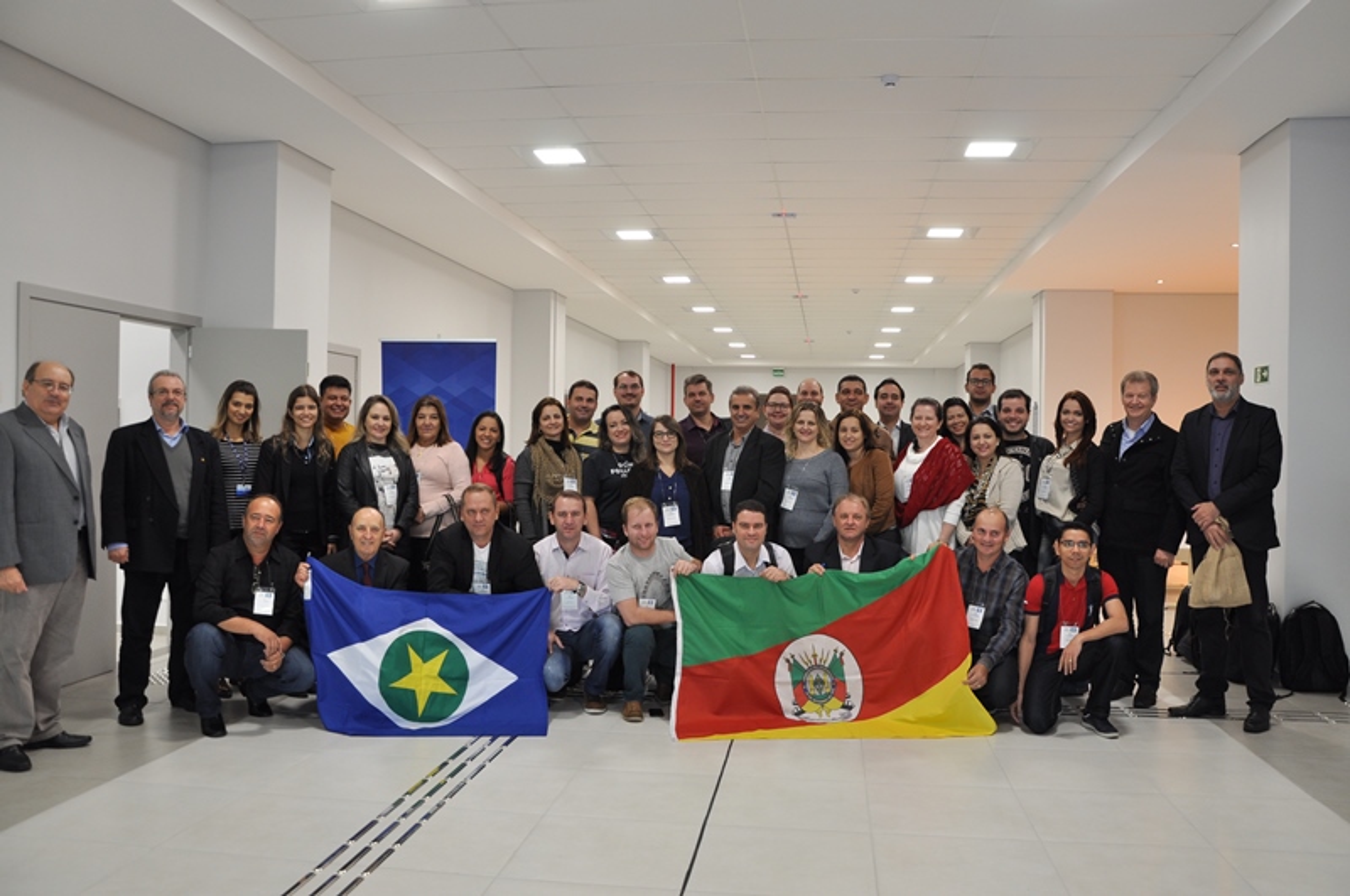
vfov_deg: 47.8
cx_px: 675
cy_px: 448
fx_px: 1011
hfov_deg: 67.5
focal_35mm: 27
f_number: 5.6
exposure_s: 1/30
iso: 360
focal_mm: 18
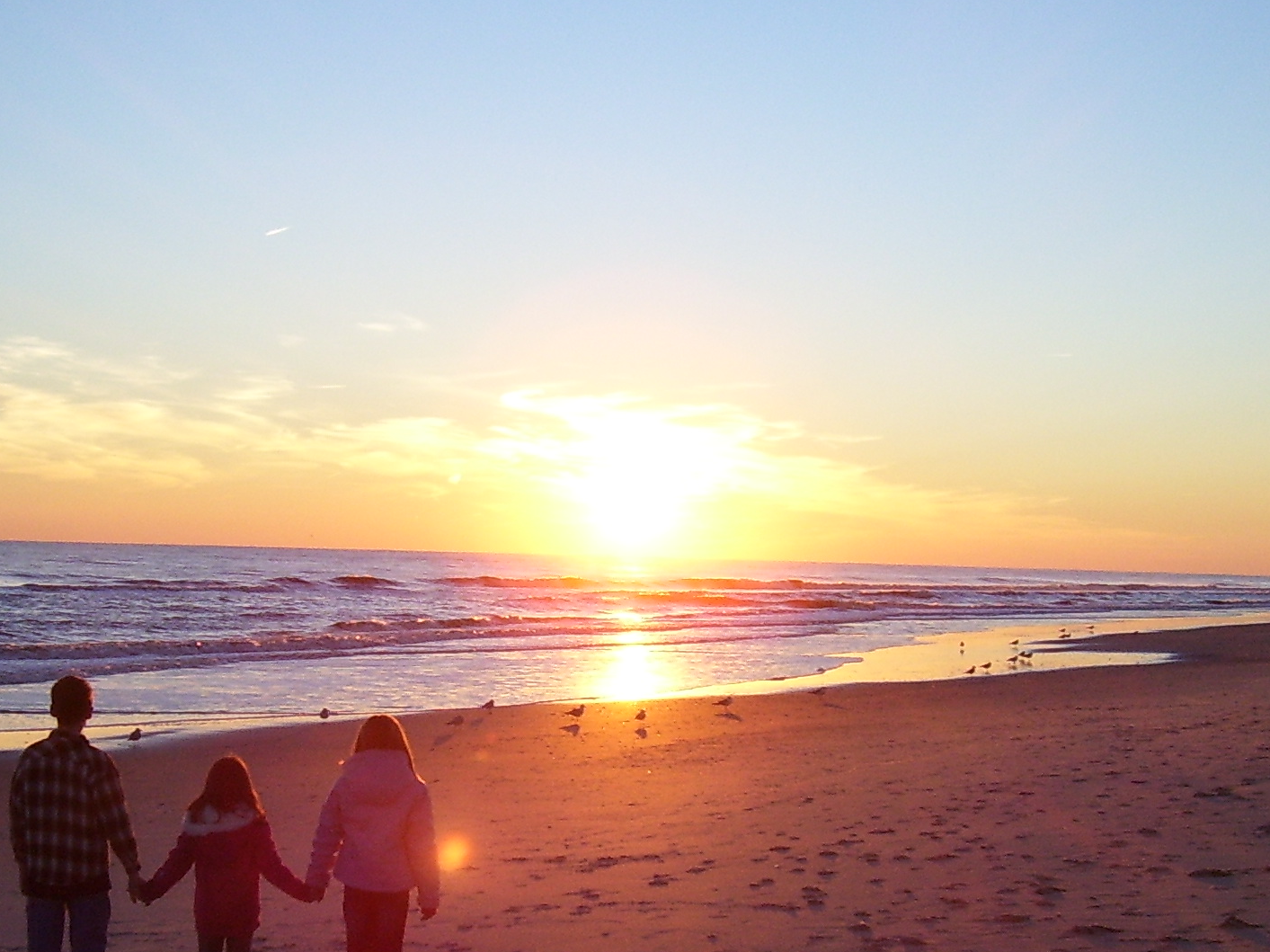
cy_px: 626
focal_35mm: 62
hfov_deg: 31.1
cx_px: 490
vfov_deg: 23.5
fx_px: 2274
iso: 80
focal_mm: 5.6
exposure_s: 1/750
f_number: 2.7
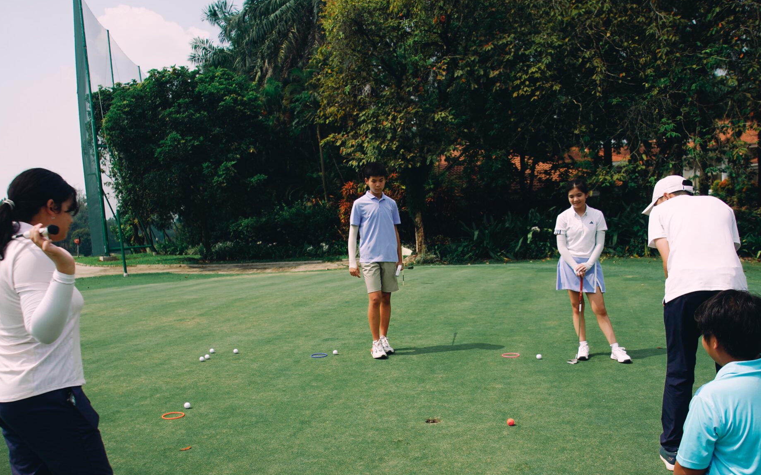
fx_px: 705
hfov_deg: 56.7
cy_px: 320
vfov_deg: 36.8
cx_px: 377
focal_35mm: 34
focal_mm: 24
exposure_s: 1/320
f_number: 4
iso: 160
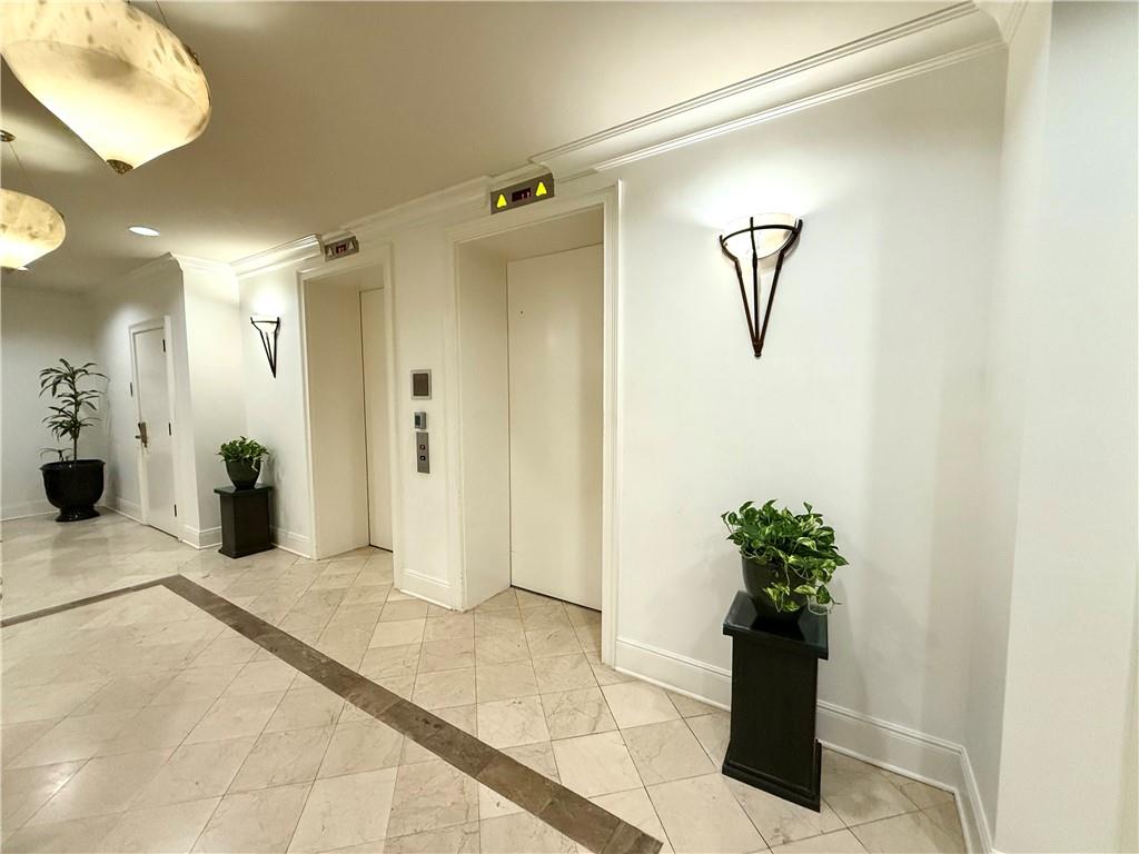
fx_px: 461
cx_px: 570
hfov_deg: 102.1
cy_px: 427
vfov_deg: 85.7
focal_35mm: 14
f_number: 2.2
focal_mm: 2.22
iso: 500
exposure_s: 1/120
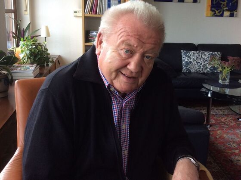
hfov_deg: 56.9
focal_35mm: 32
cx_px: 120
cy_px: 90
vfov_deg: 44.0
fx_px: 222
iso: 32
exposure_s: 1/50
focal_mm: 3.3
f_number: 2.4
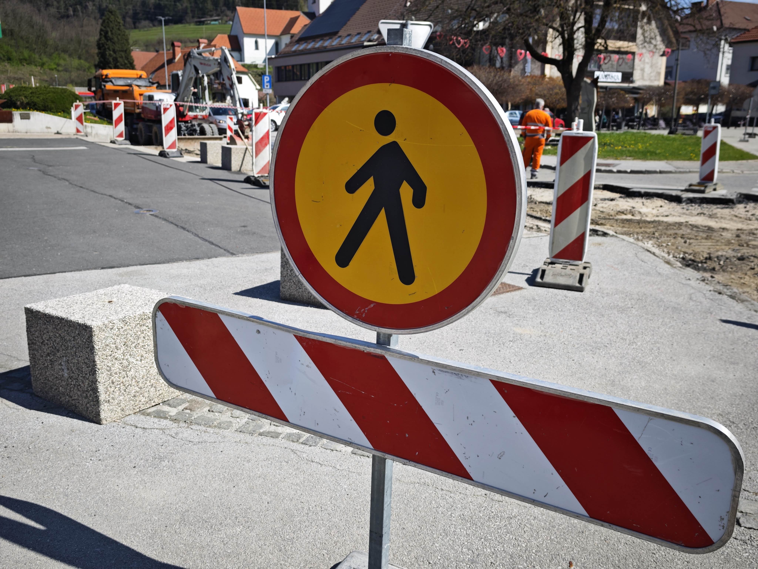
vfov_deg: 46.8
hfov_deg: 60.0
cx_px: 379
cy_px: 284
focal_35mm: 30
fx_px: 657
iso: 50
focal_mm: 8.72
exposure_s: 1/1012
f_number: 2
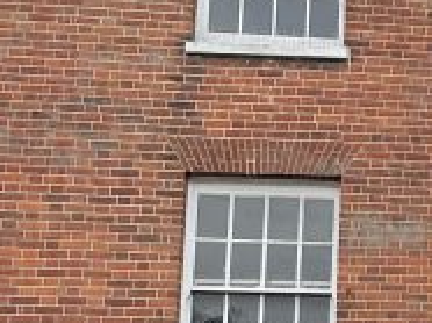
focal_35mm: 112
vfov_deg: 12.9
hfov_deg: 15.1
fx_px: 1396
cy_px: 386
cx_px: 799
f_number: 1.6
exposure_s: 1/1125
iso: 32
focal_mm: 4.2
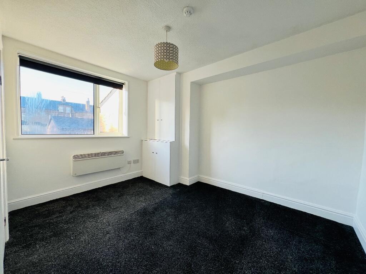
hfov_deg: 106.2
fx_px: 137
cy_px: 137
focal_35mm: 13
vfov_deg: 89.9
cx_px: 183
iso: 64
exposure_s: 1/99
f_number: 1.8
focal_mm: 1.57
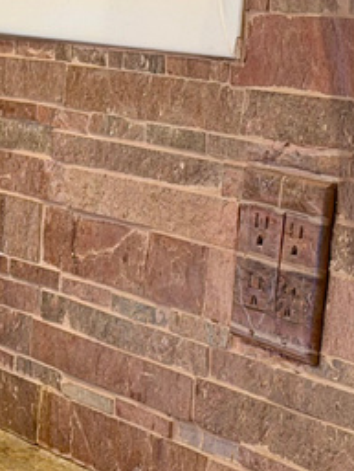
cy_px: 422
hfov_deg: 7.7
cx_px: -62
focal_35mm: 191
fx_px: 2602
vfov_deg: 10.3
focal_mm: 6.76
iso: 200
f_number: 1.78
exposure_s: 1/60
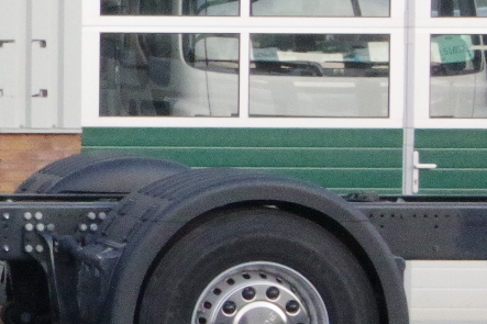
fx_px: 2461
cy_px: 147
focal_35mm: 182
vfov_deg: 7.5
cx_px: -562
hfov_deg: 10.2
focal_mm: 28
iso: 6400
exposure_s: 1/60
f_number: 22
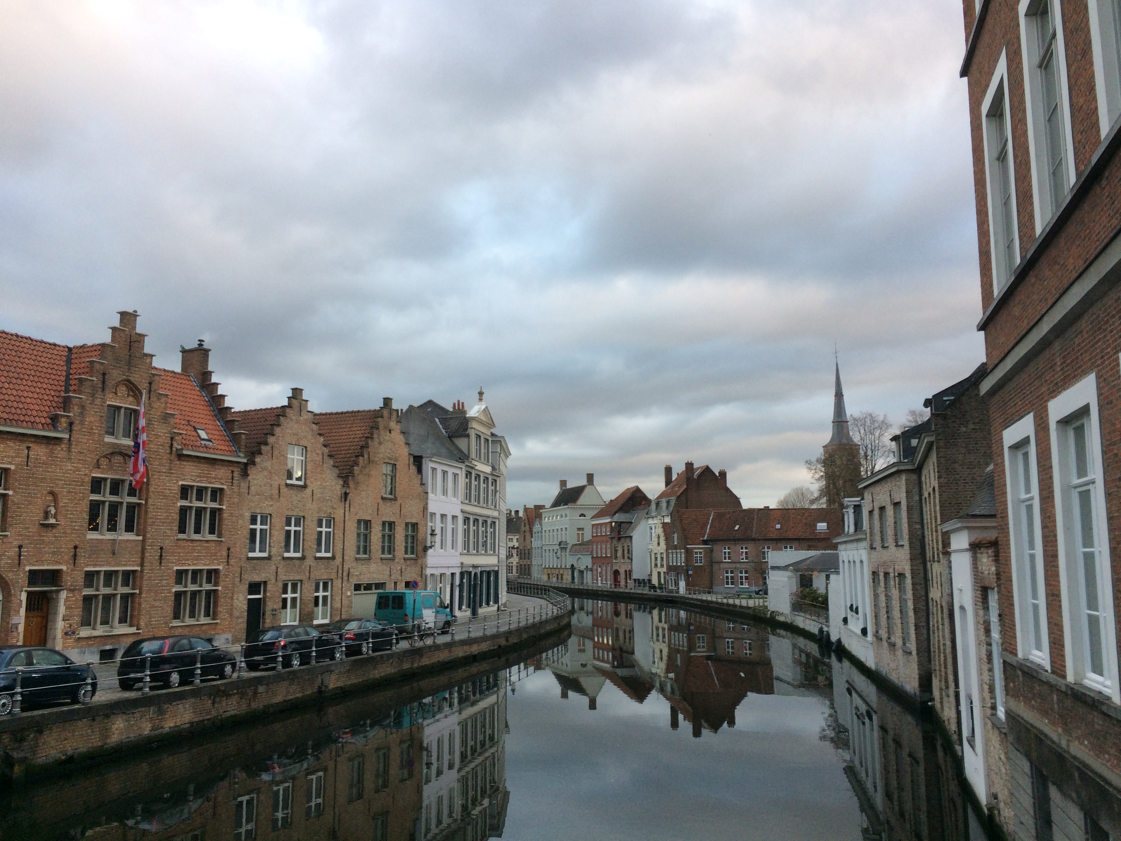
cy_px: 420
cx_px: 560
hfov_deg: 61.7
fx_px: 939
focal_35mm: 29
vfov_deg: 48.2
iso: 64
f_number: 2.2
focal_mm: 4.15
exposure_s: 1/100
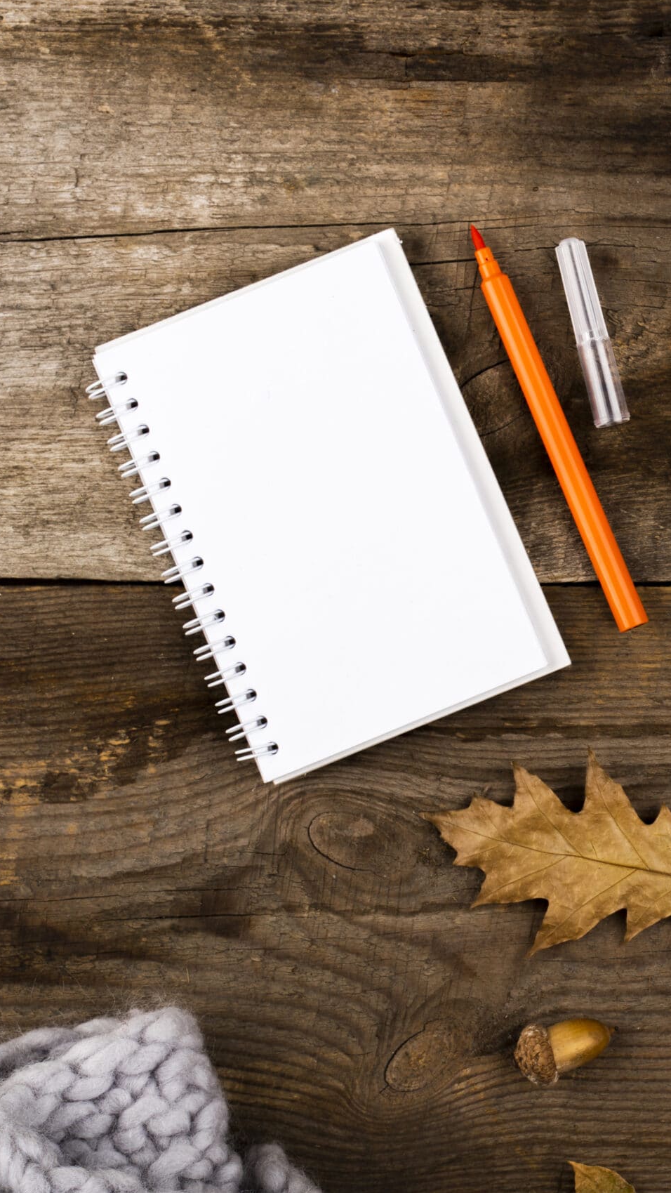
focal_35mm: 101
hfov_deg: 11.7
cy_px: 597
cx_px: 845
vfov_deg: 21.1
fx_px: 3194
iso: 160
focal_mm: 64
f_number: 13
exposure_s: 1/160
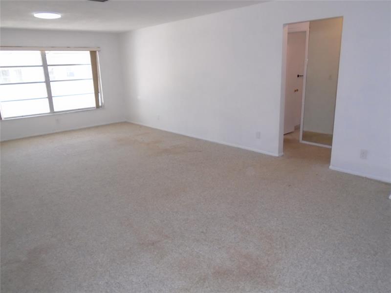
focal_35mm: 26
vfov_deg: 53.1
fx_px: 294
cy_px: 146
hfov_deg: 67.3
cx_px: 196
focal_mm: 4.6
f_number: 3.2
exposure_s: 1/160
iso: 400
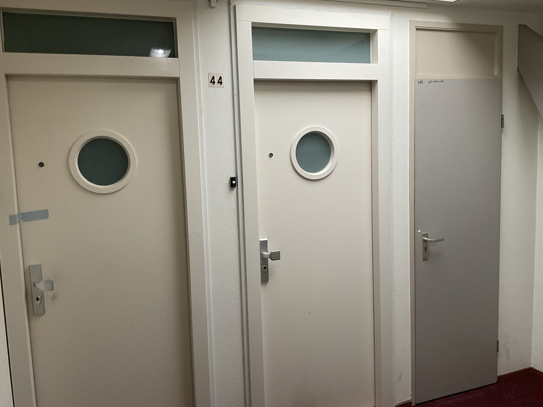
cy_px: 197
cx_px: 265
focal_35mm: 30
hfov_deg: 60.0
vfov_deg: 46.8
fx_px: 471
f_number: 1.8
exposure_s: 1/60
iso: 100
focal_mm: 3
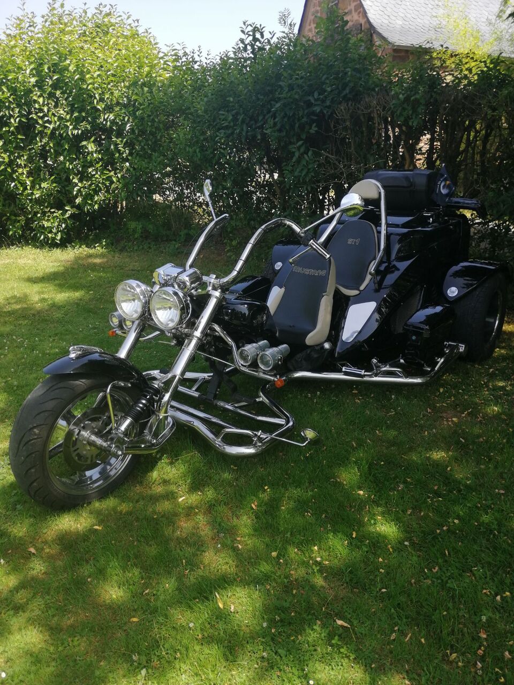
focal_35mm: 27
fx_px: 535
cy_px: 342
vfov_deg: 65.3
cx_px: 257
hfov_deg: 51.4
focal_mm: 3.95
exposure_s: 1/482
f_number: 1.8
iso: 50
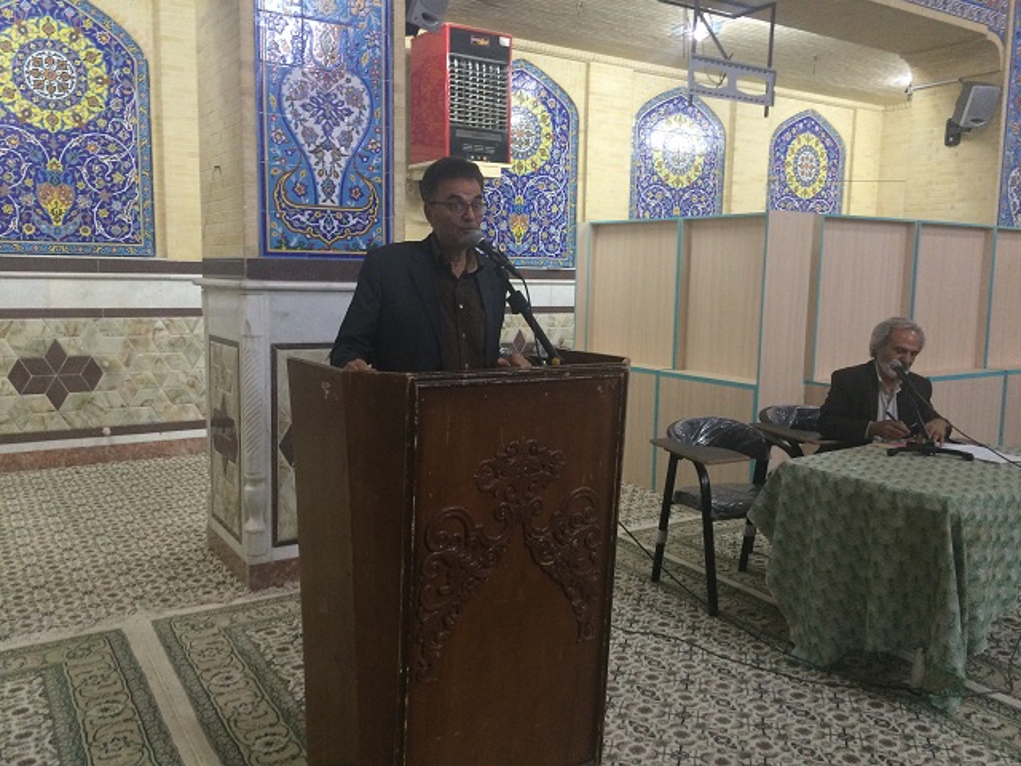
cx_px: 510
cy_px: 383
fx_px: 855
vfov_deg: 48.2
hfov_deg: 61.7
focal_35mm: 29
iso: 200
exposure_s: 1/33
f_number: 2.2
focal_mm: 4.15
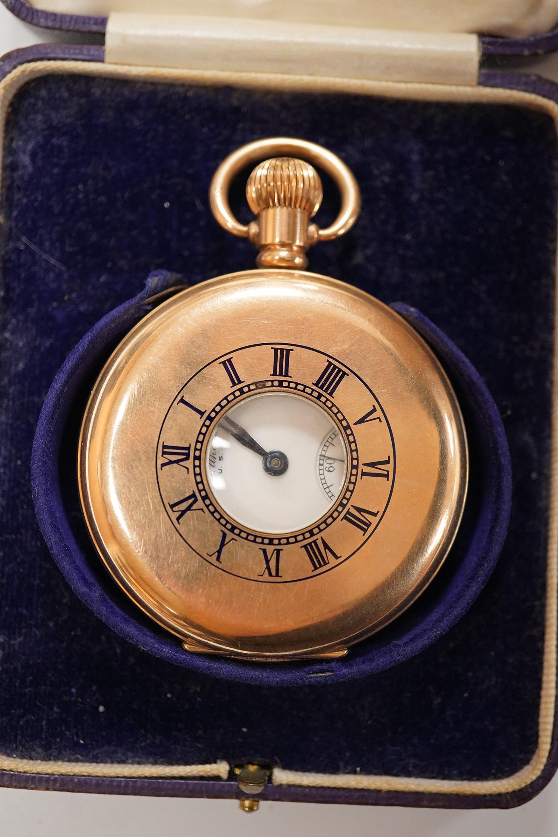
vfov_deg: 43.6
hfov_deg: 29.9
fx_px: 1046
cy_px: 418
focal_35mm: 45
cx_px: 279
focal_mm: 30
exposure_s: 1/160
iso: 2500
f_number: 5
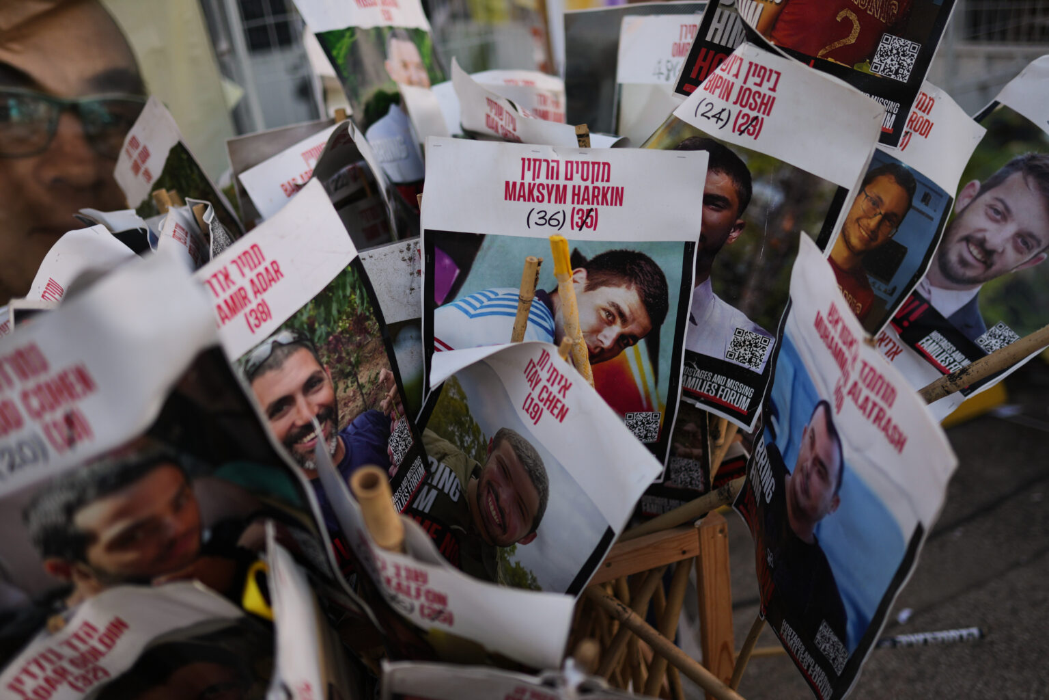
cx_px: 524
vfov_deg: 37.9
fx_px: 1020
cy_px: 350
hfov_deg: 54.4
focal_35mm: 35
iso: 200
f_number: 1.4
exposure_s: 1/1600
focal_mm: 35
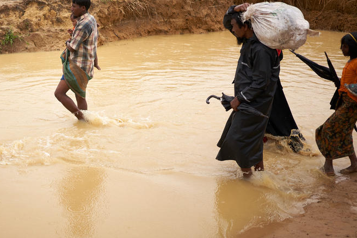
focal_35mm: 64
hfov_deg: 30.9
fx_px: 635
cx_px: 93
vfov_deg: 21.0
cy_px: 52
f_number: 2.8
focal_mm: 35
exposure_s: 1/8000
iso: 640
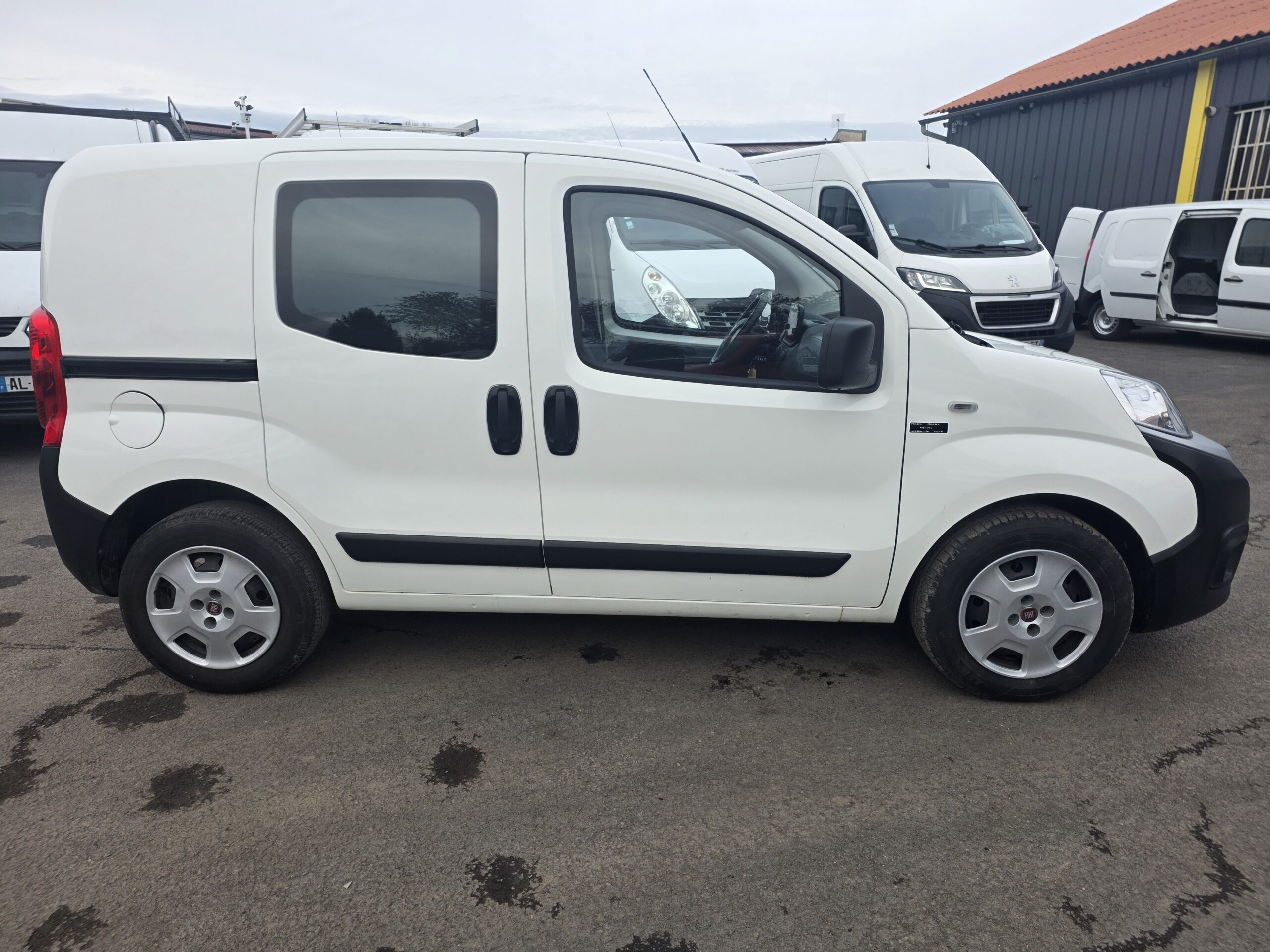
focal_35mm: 23
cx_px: 635
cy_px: 476
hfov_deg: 73.9
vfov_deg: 58.9
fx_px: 844
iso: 32
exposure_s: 1/180
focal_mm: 6.25
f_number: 1.7
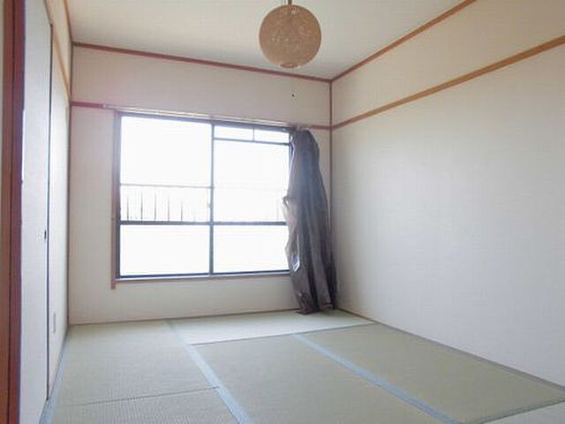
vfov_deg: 53.1
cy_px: 212
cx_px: 282
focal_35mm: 26
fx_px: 424
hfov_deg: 67.3
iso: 200
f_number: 3.5
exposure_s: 1/60
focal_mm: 4.6
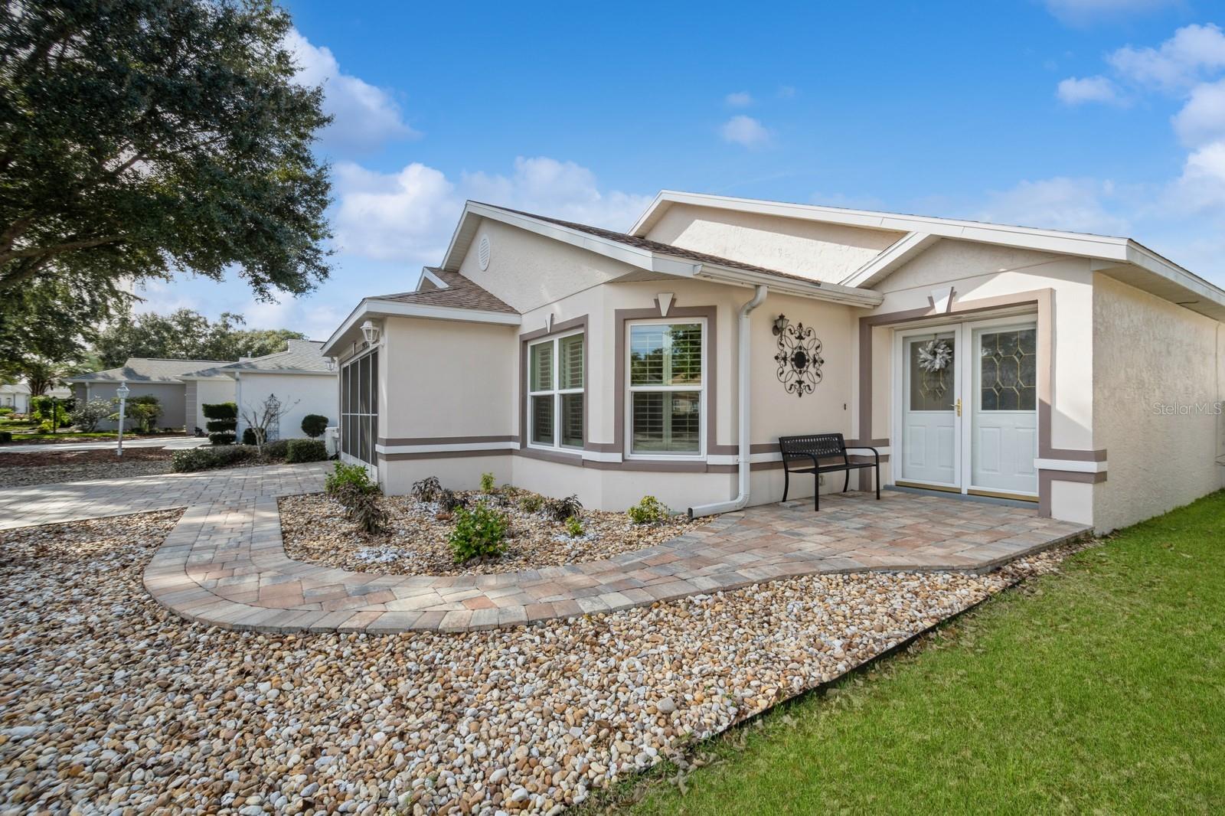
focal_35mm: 15
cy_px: 408
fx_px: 510
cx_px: 612
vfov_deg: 77.3
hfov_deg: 100.4
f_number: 8
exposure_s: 1/250
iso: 200
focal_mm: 10
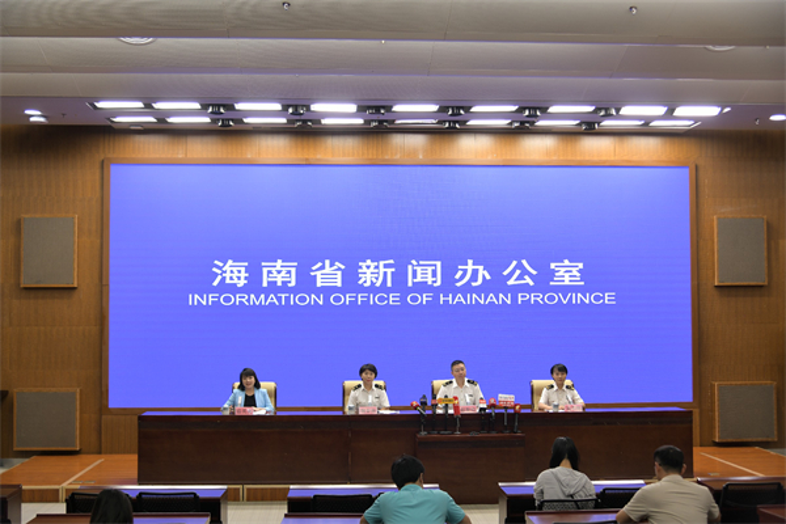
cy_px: 262
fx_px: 1004
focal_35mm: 46
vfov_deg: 29.2
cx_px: 393
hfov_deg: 42.7
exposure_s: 1/100
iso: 400
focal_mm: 46
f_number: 4
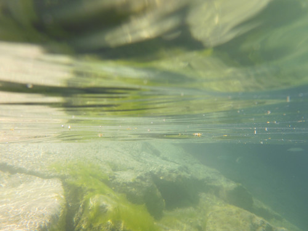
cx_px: 154
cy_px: 116
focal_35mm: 28
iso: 80
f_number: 3.3
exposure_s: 1/400
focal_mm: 4.9
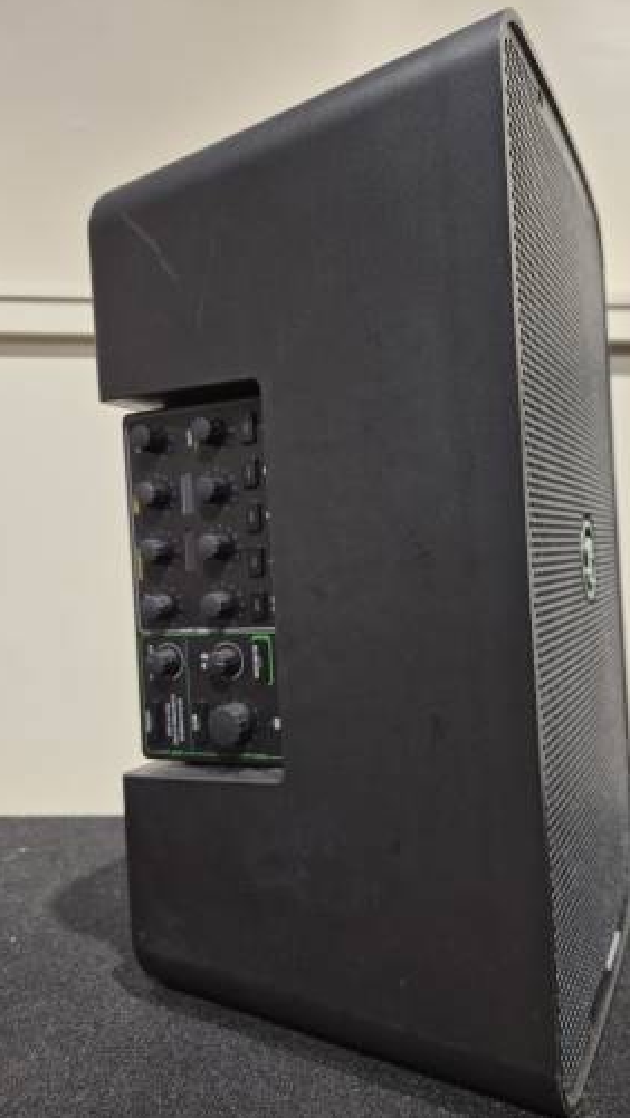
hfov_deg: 44.1
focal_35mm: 26
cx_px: 389
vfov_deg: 71.9
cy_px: 569
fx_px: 772
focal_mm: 5.4
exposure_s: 1/60
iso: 64
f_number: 1.8
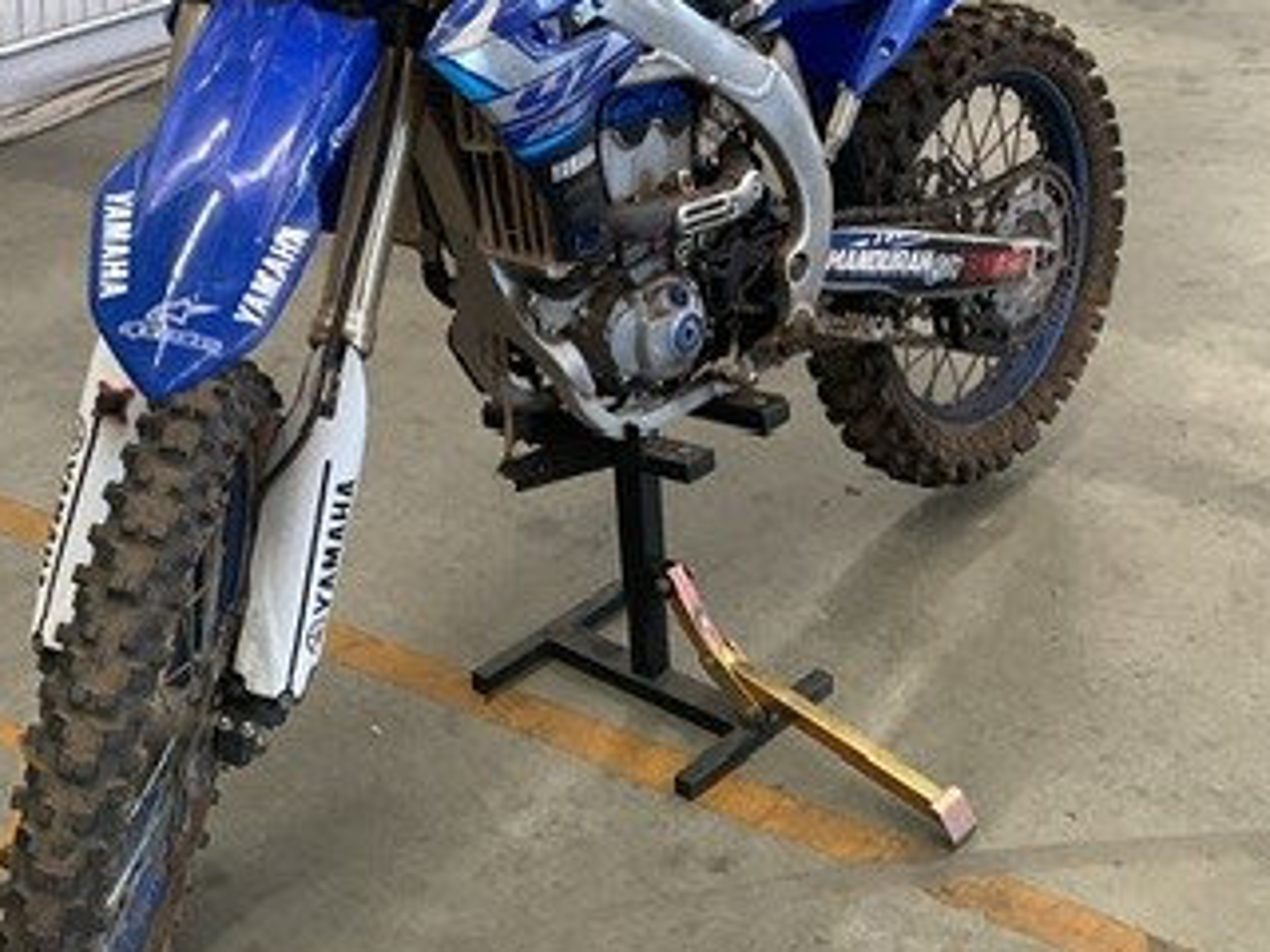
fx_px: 2128
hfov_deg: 33.0
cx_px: 429
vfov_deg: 25.0
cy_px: 274
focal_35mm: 58
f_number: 1.8
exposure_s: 1/50
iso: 50
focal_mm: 3
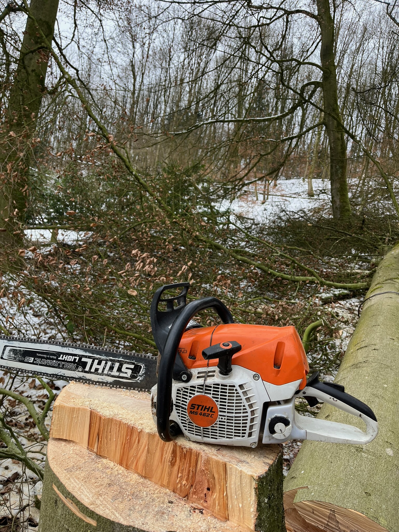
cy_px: 266
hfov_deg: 53.1
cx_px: 200
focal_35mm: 26
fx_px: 400
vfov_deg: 67.3
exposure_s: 1/122
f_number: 1.6
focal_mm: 5.1
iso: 32
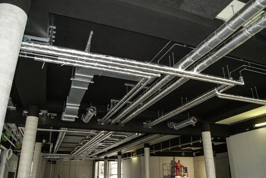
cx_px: 135
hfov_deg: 65.4
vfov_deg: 46.4
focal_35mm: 28
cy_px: 89
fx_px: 207
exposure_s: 1/60
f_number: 5.6
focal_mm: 18
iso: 400
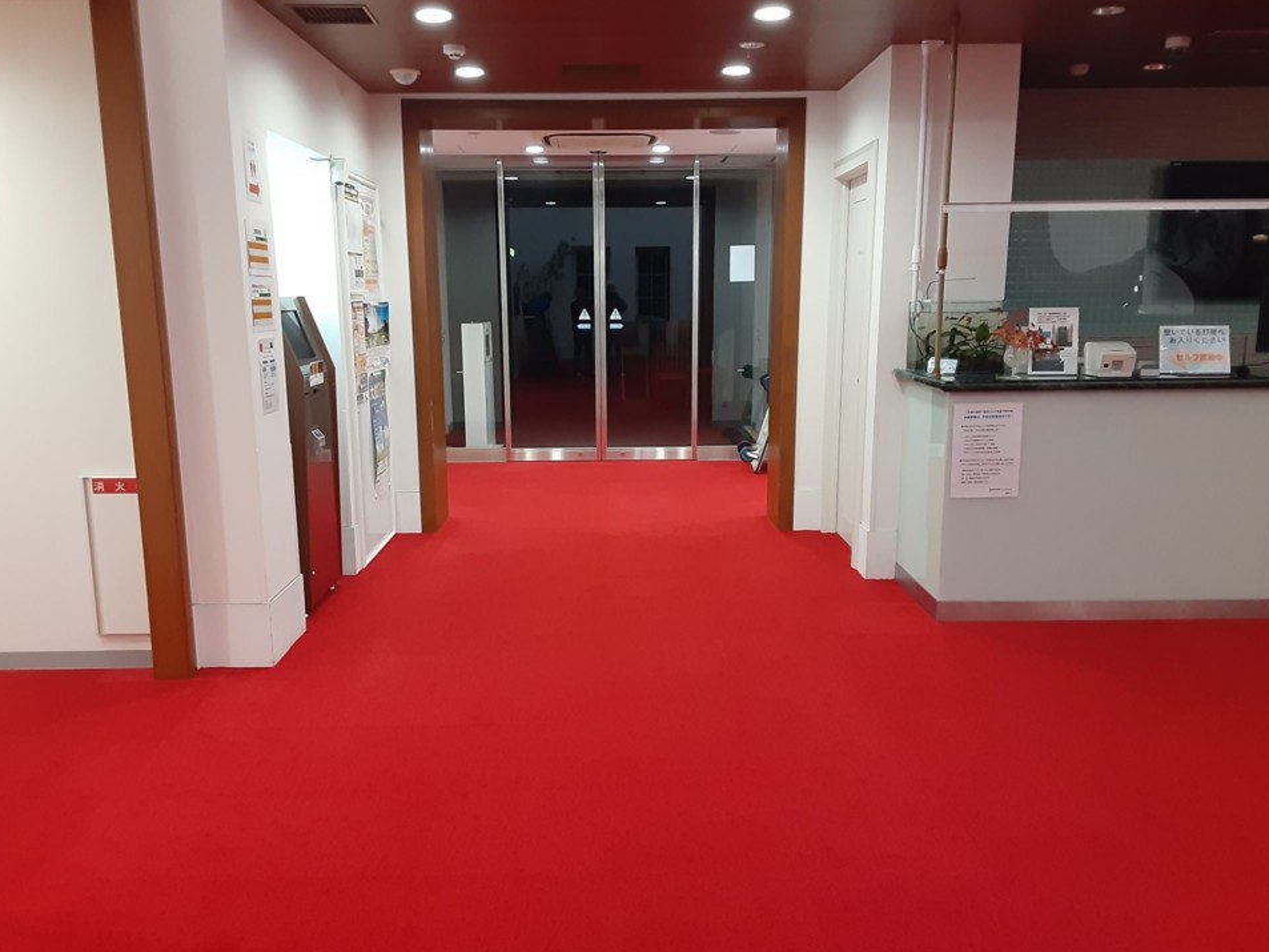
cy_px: 509
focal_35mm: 29
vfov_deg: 48.2
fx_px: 1063
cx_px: 605
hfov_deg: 61.6
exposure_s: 1/25
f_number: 1.9
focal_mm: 2.91
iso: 250
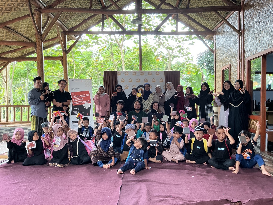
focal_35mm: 29
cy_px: 102
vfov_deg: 48.2
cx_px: 136
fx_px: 229
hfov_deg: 61.7
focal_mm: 3
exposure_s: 1/100
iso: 64
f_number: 1.8
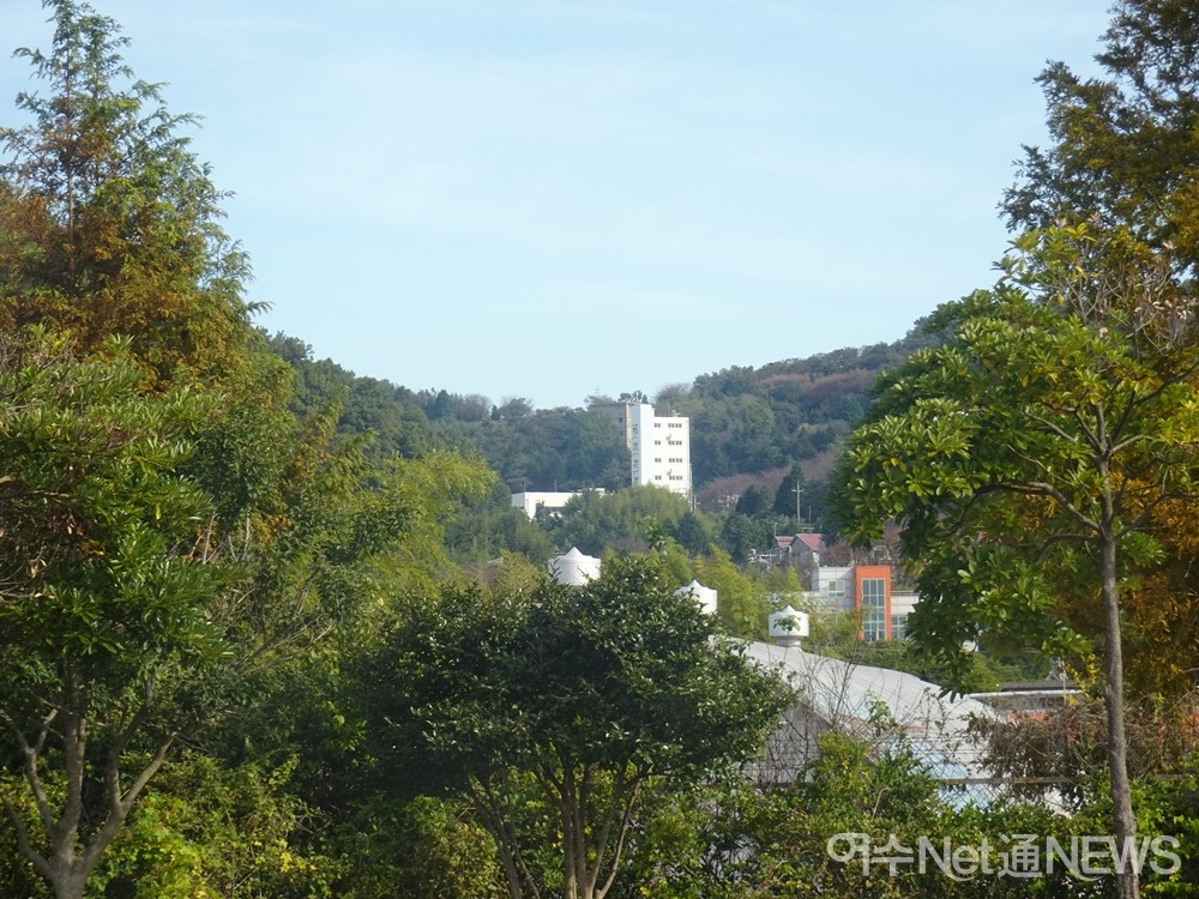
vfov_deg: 11.0
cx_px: 600
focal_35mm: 135
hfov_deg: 14.6
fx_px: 4676
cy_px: 450
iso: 80
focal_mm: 21.22
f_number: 5.6
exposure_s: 1/200
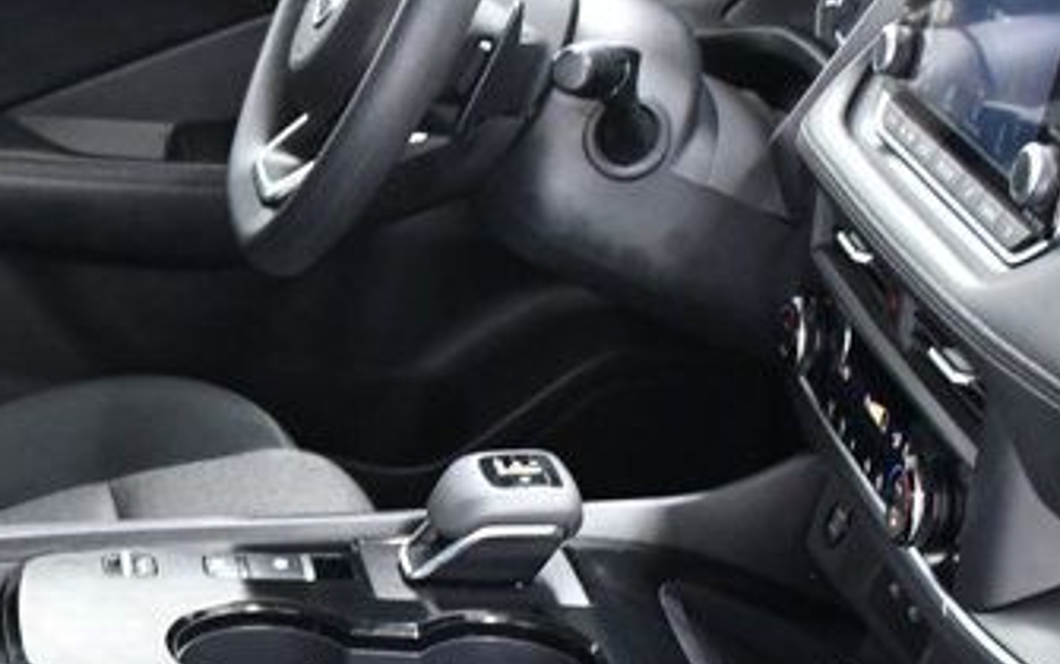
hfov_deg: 23.7
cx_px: 25
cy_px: 645
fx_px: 2429
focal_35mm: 84
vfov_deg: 15.3
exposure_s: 1/80
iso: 2500
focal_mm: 18
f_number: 4.5
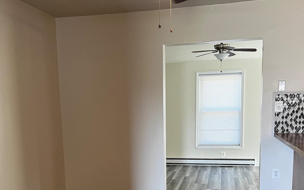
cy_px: 156
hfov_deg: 45.2
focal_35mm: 44
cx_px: 136
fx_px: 365
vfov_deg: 28.5
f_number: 1.5
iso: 100
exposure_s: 1/60
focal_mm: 5.7
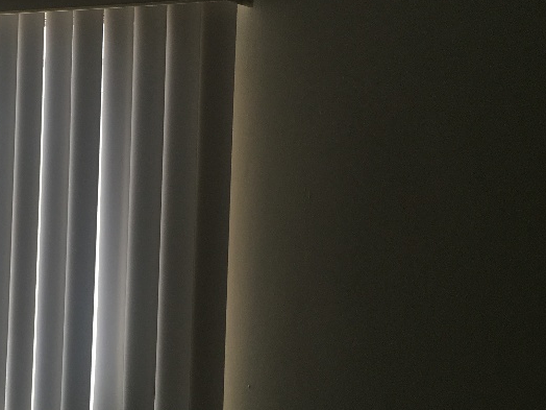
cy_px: 170
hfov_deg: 31.2
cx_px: 57
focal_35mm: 59
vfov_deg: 24.8
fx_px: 931
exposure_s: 1/120
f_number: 2.2
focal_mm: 4.15
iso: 40
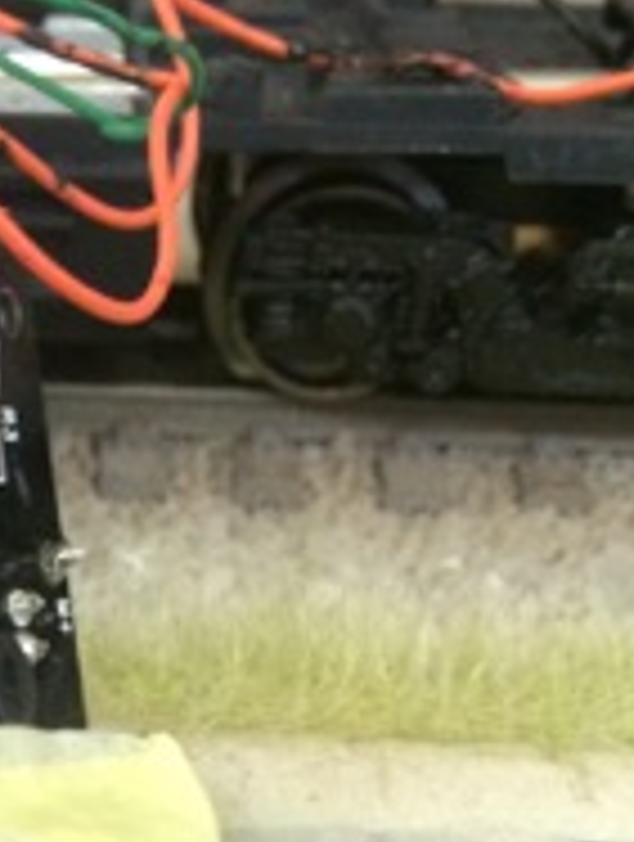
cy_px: 1342
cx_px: -252
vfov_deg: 17.4
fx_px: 2409
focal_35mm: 99
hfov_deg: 14.2
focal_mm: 4.15
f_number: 2.2
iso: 320
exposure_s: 1/30
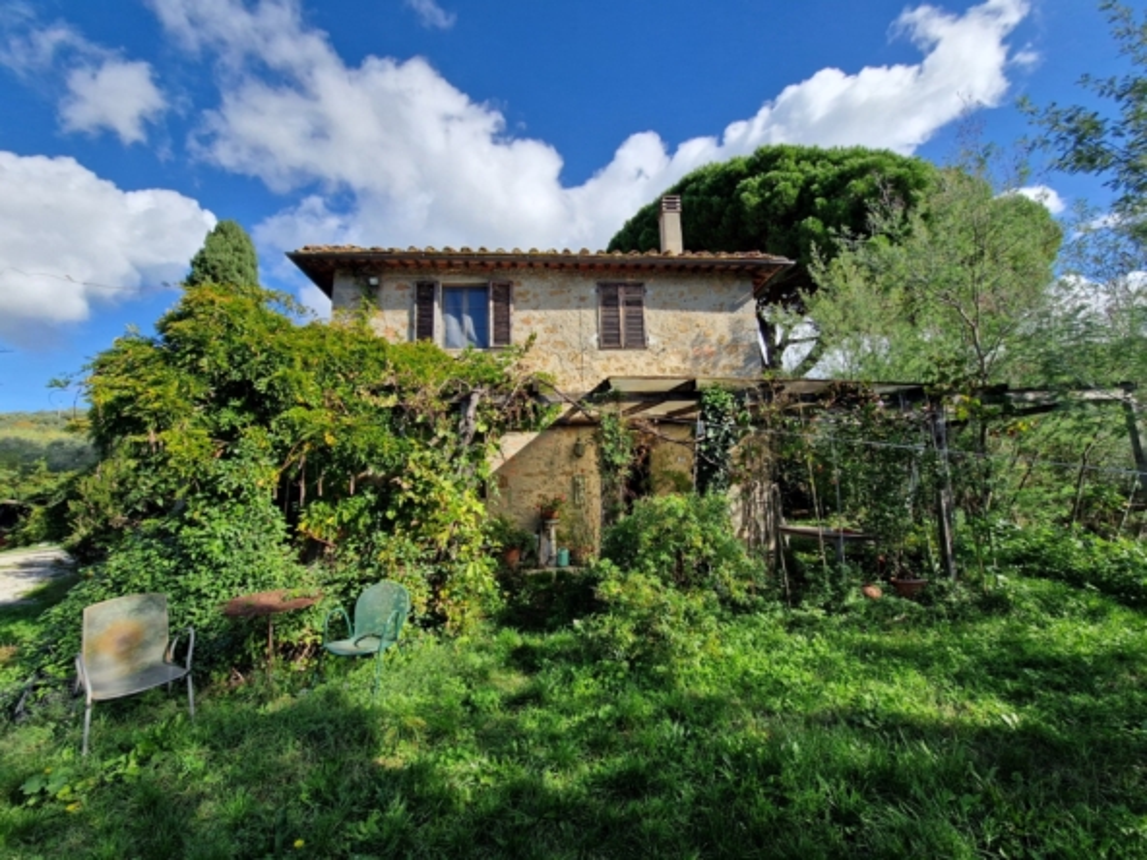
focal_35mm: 13
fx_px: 431
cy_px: 430
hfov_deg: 106.2
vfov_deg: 89.9
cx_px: 574
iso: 50
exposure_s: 1/1716
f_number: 2.2
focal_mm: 2.2
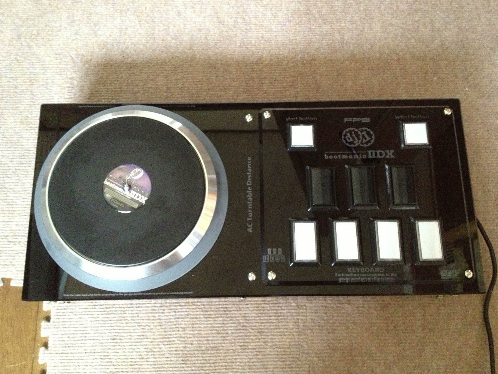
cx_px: 249
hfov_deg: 52.6
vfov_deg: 40.7
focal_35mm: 35
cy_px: 187
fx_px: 504
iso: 800
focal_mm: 4.28
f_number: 2.4
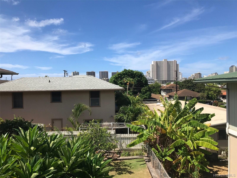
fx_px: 192
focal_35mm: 28
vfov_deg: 49.7
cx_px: 118
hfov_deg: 63.4
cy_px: 89
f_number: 1.8
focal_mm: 3.99
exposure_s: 1/2740
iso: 20
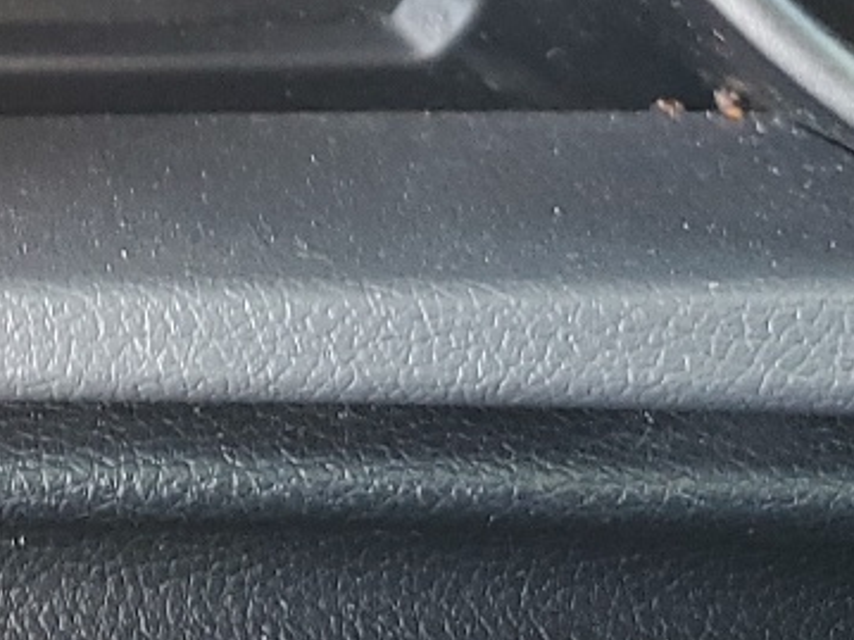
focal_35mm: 116
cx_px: -90
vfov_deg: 11.4
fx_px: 2861
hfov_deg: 16.5
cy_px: -690
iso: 86
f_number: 1.5
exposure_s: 1/120
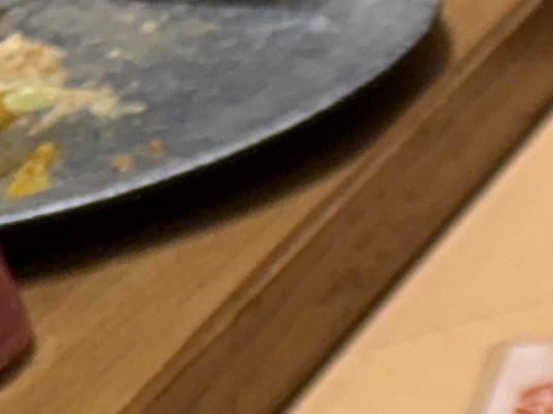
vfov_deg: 7.1
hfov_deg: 8.3
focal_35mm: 180
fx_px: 2874
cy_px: 1390
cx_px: 1933
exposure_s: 1/120
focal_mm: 6.76
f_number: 1.78
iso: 64
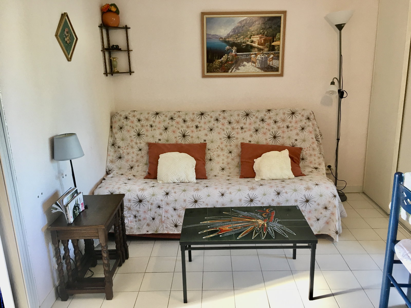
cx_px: 206
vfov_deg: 48.2
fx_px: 344
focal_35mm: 29
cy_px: 154
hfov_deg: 61.7
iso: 64
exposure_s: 1/30
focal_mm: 4.15
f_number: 2.2
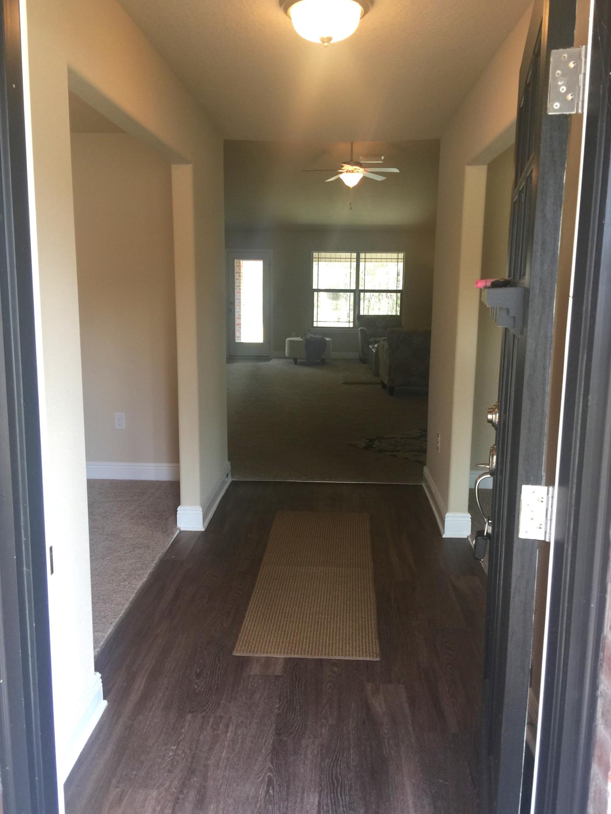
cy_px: 407
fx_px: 706
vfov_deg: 60.0
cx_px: 311
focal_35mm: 30
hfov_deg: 46.8
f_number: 2.2
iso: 32
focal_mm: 4.15
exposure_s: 1/30
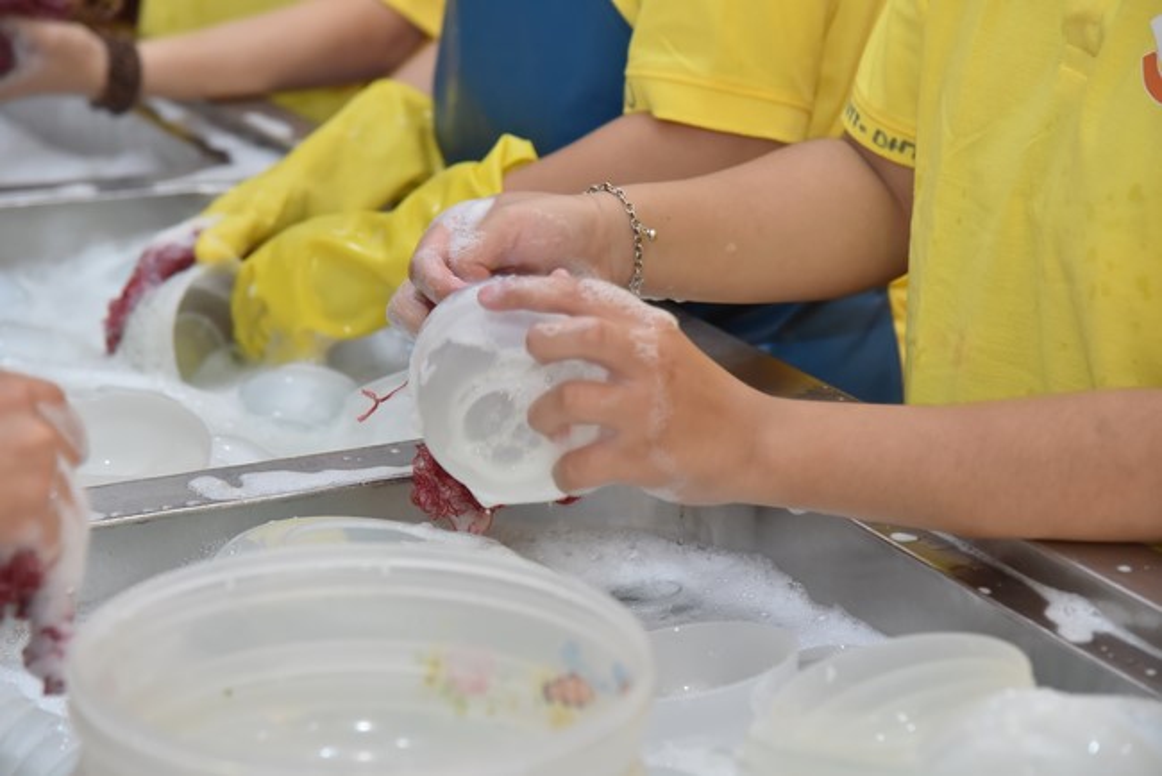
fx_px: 3875
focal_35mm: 120
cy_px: 388
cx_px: 581
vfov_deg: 11.4
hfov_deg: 17.1
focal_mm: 120
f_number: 5
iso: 1600
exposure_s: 1/125
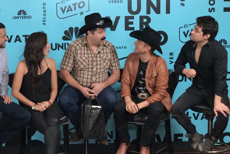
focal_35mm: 77
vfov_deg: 17.7
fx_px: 492
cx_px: 85
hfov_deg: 26.2
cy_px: 82
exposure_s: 1/60
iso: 400
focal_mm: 6.6
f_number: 2.8
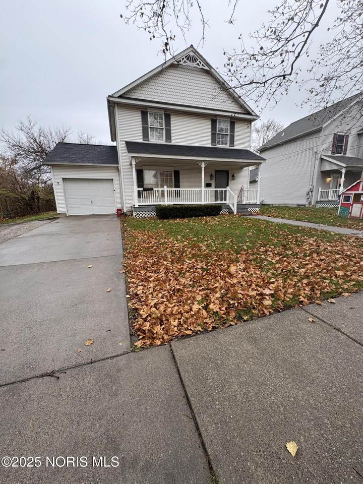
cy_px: 242
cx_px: 182
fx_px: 196
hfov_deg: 85.7
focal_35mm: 14
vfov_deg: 102.1
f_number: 2.2
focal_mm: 2.22
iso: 80
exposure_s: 1/99
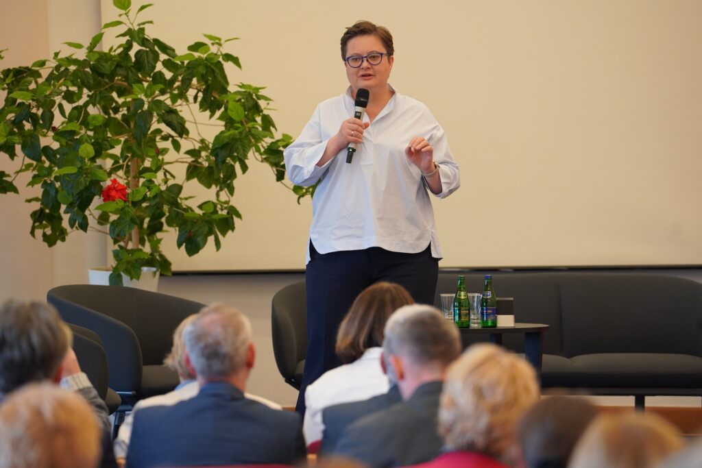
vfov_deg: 6.9
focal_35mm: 200
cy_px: 234
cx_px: 351
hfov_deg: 10.3
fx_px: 3900
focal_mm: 200
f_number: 4
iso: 2500
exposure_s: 1/250
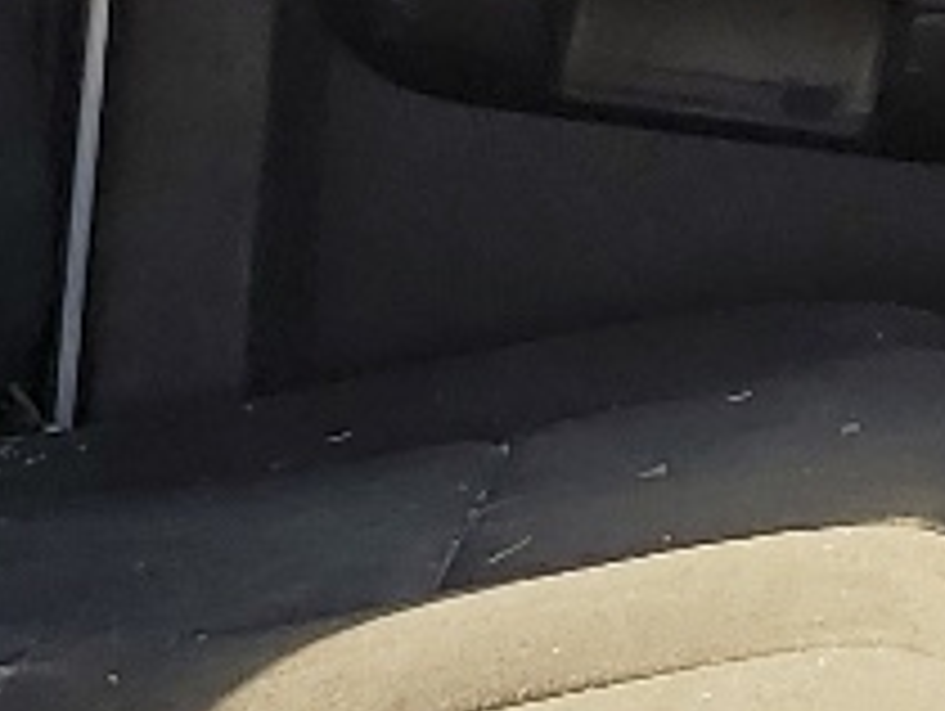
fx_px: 5411
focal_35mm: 198
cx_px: 536
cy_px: 266
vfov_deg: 7.5
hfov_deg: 10.0
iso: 50
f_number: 1.5
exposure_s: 1/370
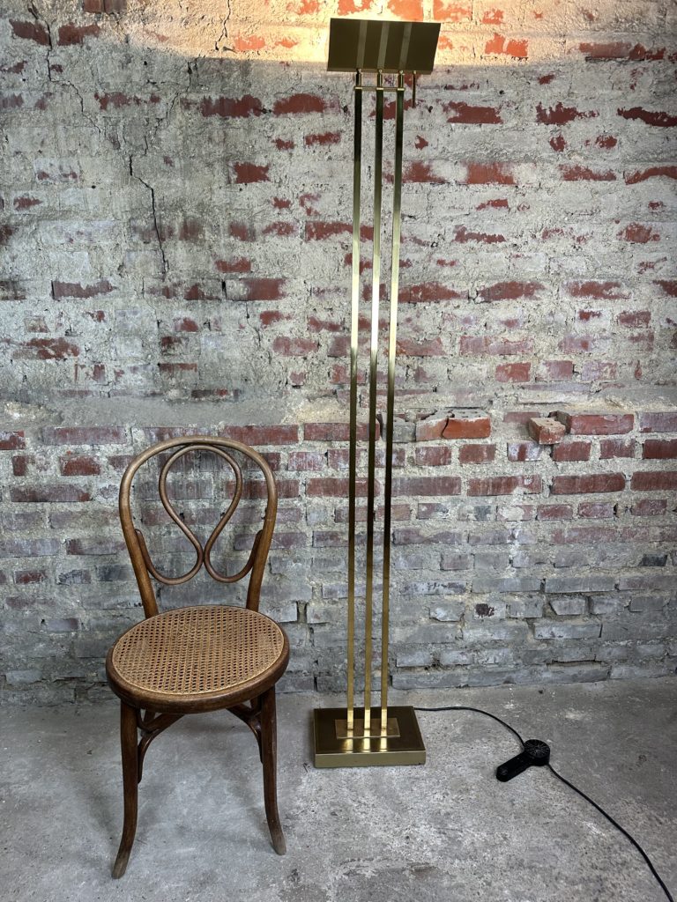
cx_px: 338
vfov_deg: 71.6
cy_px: 451
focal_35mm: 24
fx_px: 626
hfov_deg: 56.8
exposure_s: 1/100
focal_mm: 6.86
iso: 125
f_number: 1.78
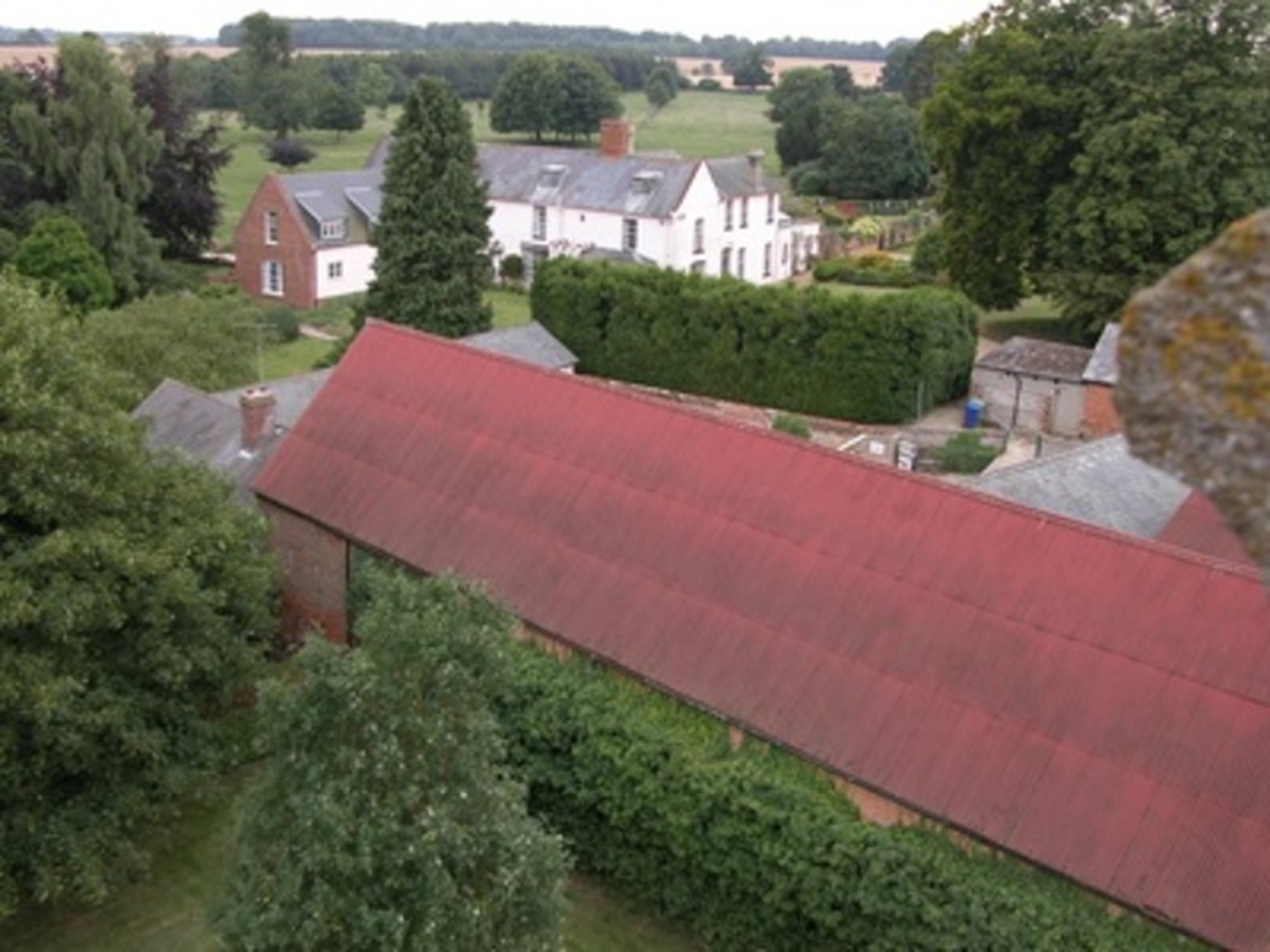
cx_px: 635
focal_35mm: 37
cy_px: 476
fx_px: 1357
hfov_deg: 50.1
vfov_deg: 38.7
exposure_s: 1/103
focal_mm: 9.5
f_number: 3.6
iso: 100
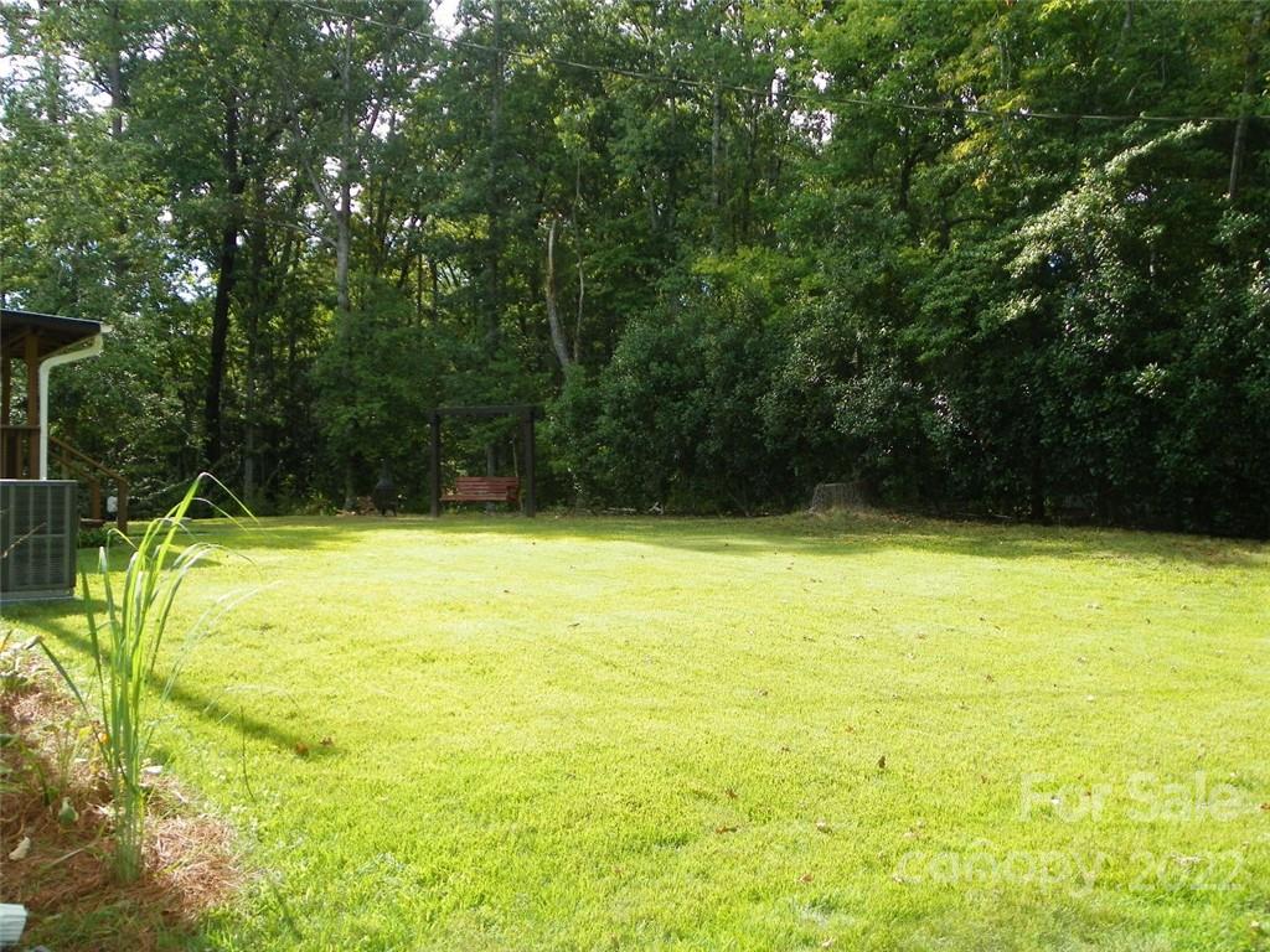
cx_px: 635
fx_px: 1137
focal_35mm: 31
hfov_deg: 58.4
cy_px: 476
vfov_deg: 45.4
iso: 64
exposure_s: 1/200
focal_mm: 5.5
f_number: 2.8
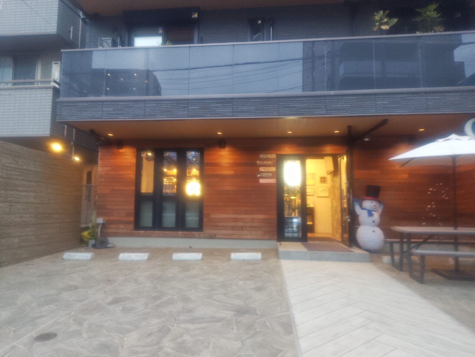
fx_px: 316
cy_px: 178
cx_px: 238
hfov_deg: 73.9
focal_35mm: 23
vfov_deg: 58.9
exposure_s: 1/60
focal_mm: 5.56
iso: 643
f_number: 1.9
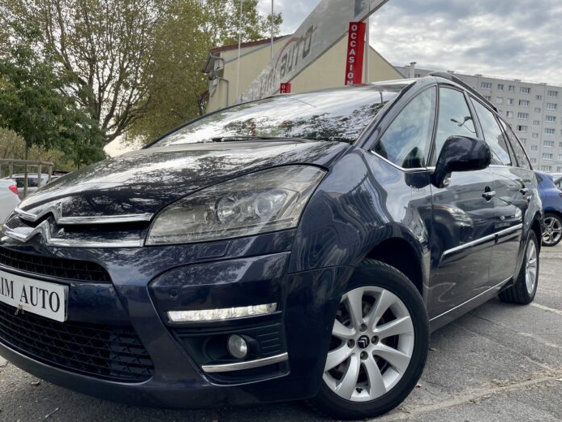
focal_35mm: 30
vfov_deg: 46.8
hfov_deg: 59.9
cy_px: 215
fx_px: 487
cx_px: 271
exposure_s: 1/1182
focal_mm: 4.2
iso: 32
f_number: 1.6
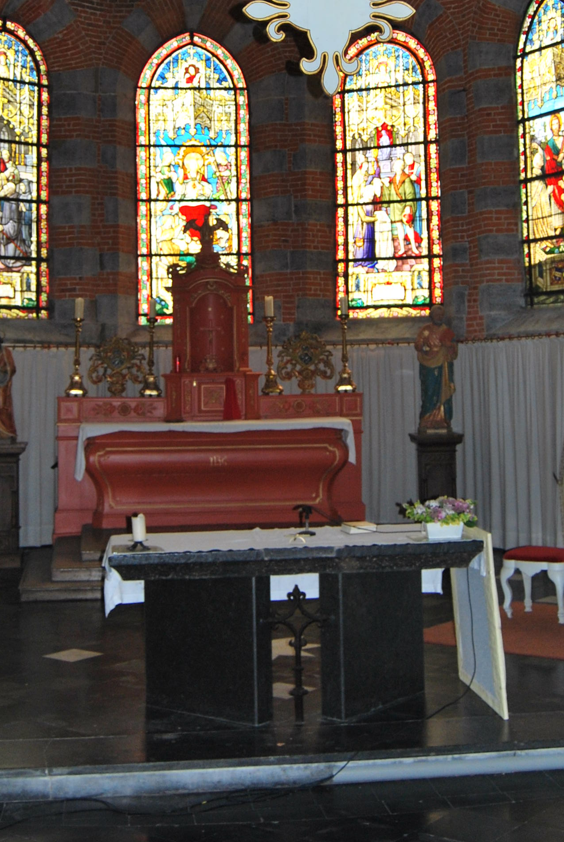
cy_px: 212
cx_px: 280
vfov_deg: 35.4
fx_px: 1289
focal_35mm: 55
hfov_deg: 24.7
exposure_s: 1/60
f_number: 3.5
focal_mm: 18
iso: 200
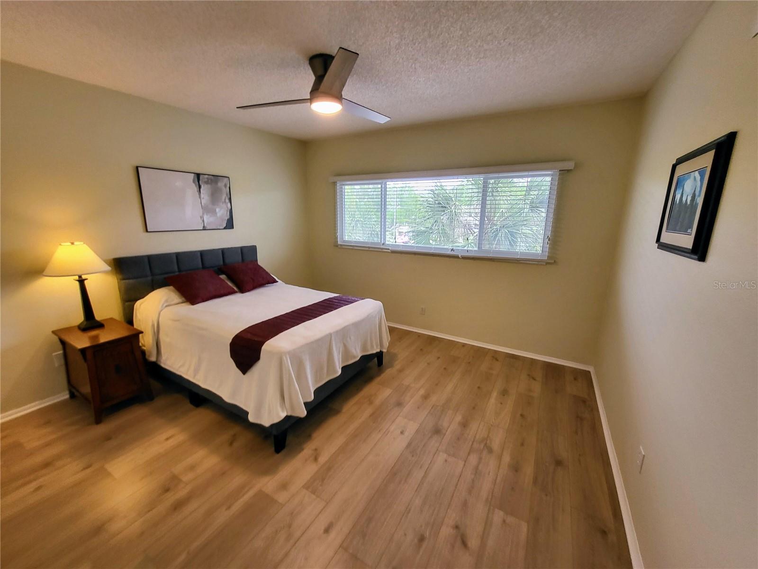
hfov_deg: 106.2
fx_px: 285
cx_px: 379
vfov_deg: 89.9
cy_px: 284
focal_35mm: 13
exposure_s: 1/60
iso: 80
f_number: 2.2
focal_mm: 1.74
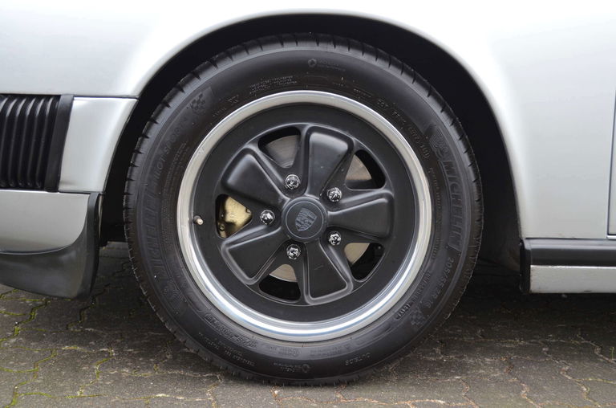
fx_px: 768
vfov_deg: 29.7
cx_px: 308
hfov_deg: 43.7
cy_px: 204
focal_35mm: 45
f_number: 4.5
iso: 800
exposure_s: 1/30
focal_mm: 30
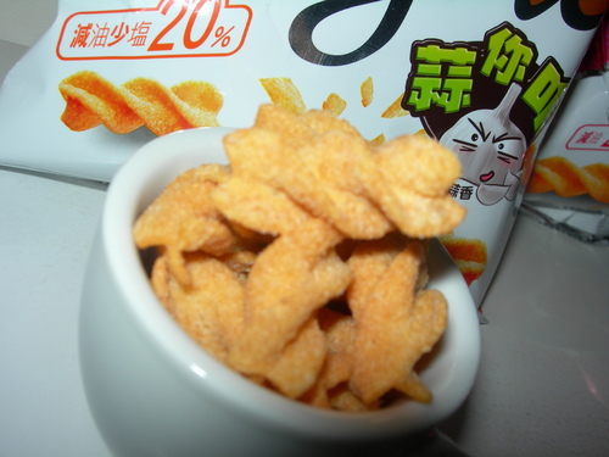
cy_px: 228
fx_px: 669
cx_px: 304
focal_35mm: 38
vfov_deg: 37.7
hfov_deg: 49.0
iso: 50
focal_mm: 7.8
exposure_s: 1/60.1
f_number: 4.8
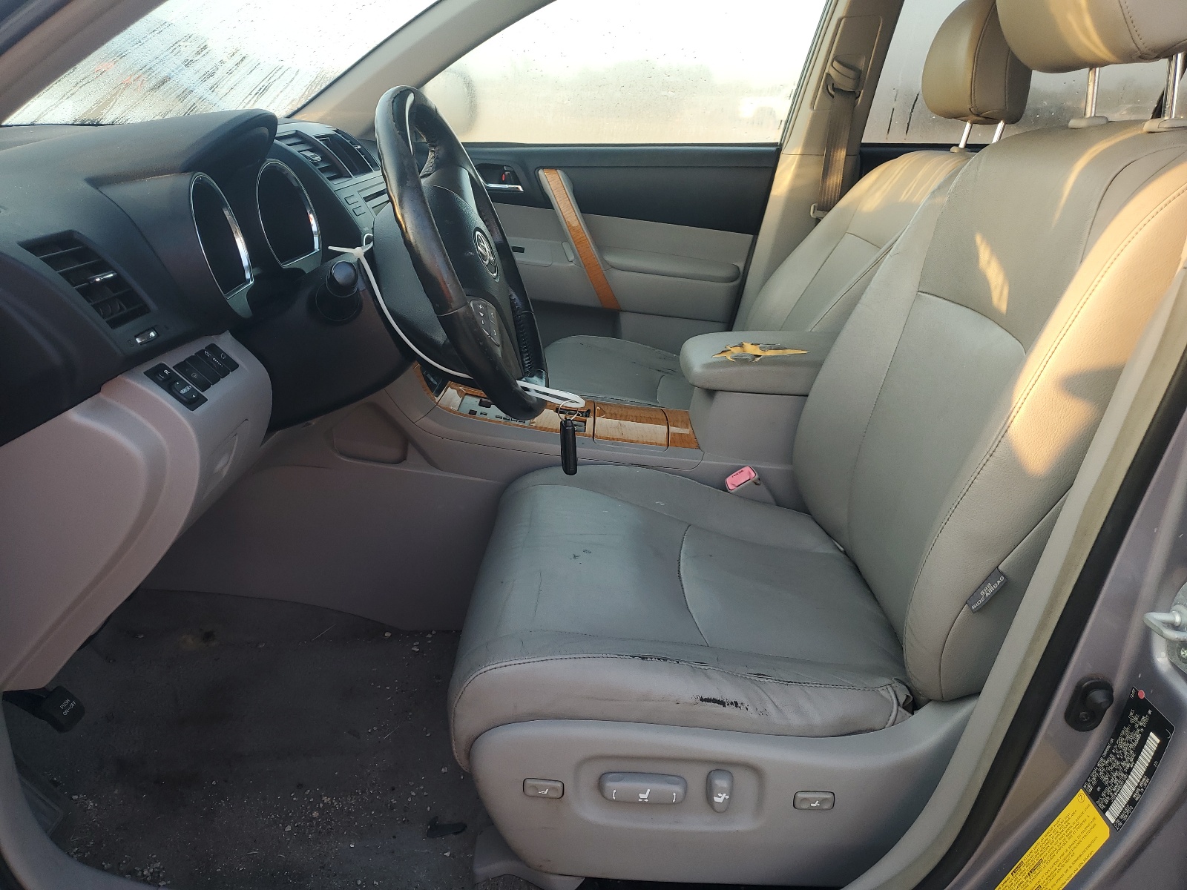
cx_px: 594
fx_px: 892
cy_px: 445
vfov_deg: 53.1
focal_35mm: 26
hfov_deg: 67.3
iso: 50
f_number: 1.5
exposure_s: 1/125
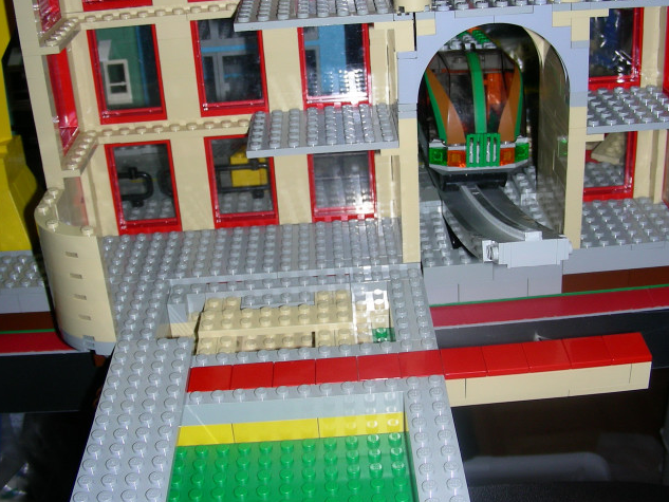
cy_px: 187
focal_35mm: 48
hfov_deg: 39.6
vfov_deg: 30.1
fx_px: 928
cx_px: 349
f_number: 3.5
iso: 50
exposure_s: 1/60.1
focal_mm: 6.3
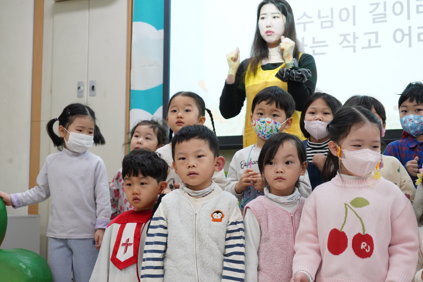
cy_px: 141
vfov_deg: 22.6
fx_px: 705
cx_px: 212
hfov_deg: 33.4
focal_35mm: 60
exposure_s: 1/125
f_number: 5.6
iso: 2500
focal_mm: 60
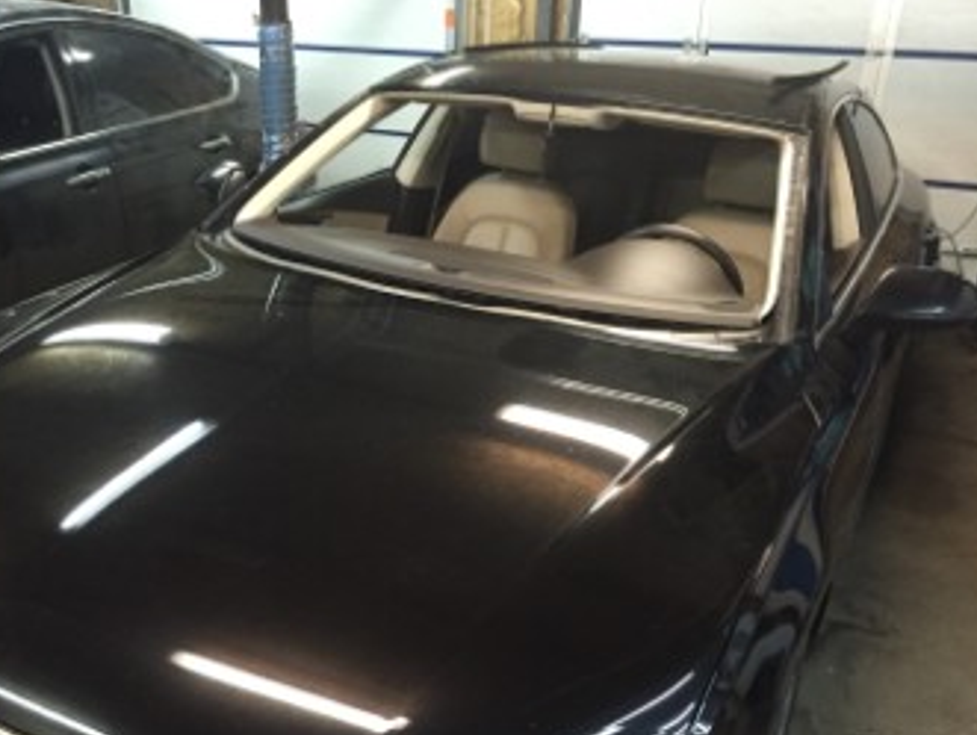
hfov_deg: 52.3
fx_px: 989
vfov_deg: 40.6
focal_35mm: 35
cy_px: 434
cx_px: 407
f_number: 2.2
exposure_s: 1/20
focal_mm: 4.15
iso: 250
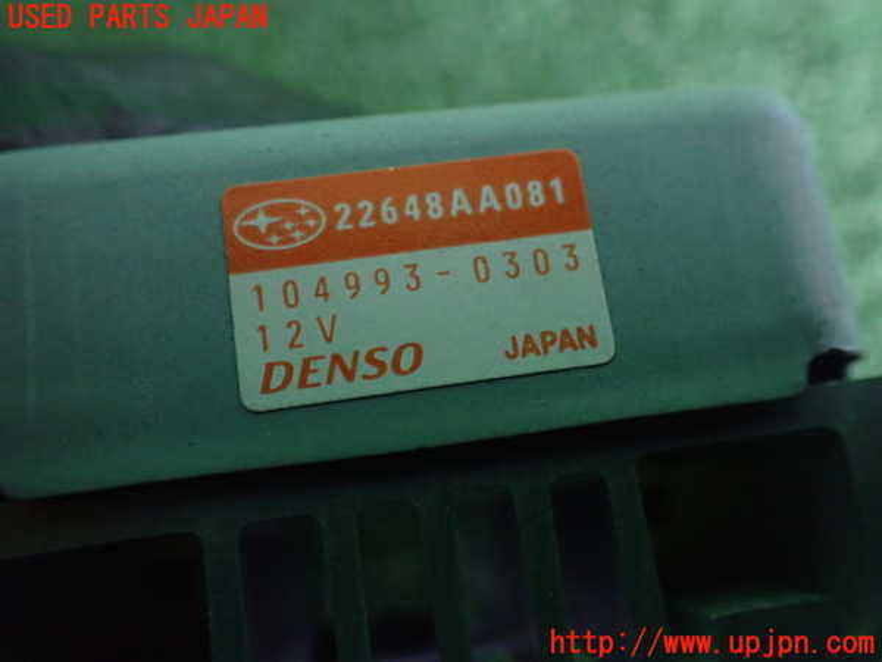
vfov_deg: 46.8
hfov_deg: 60.0
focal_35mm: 30
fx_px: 764
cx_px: 441
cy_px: 331
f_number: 2.3
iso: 1000
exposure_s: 1/30
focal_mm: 5.4
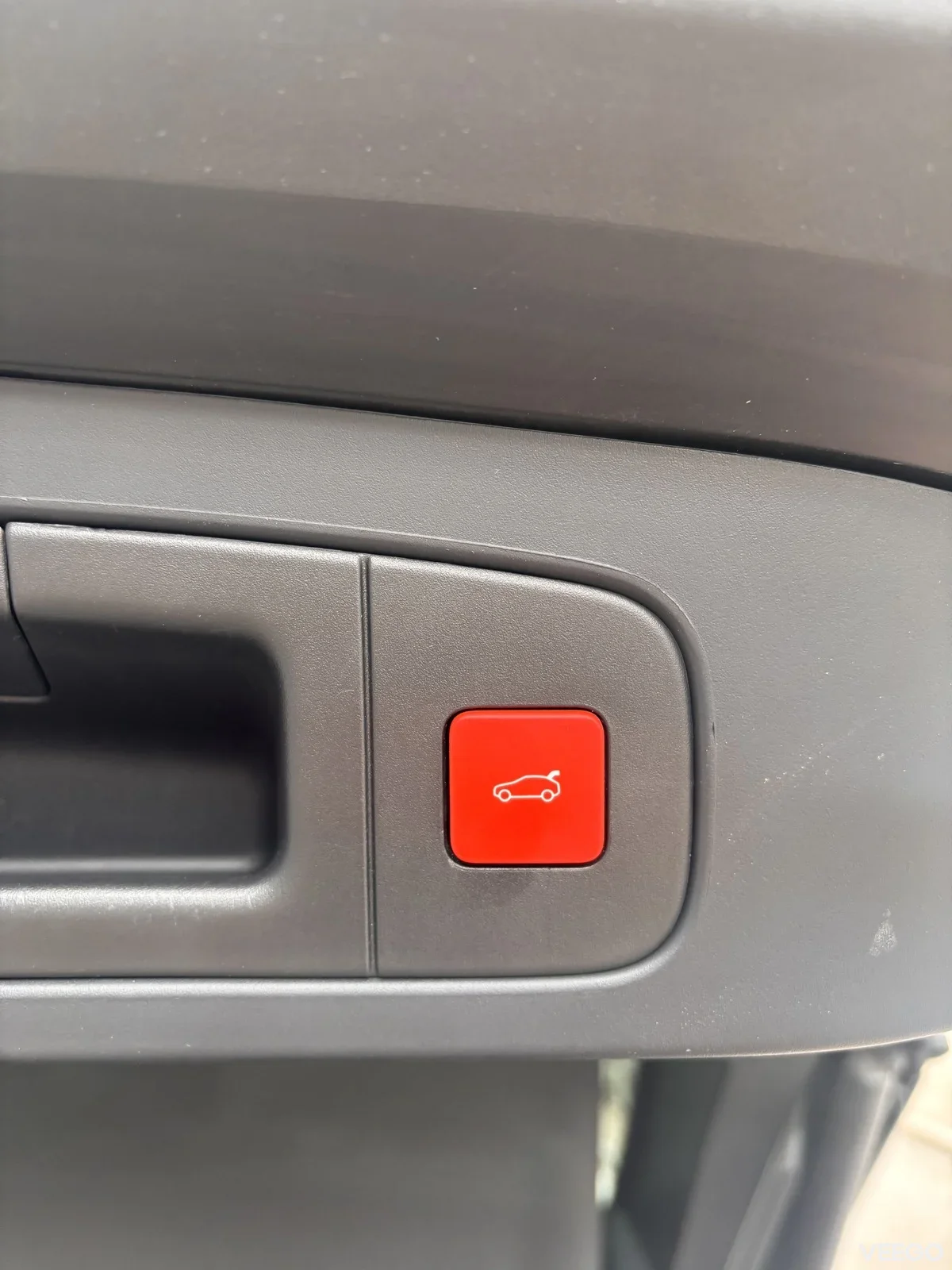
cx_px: 476
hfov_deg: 53.1
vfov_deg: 67.3
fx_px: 953
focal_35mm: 26
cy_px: 635
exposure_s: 1/62
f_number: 1.6
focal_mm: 5.96
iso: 125
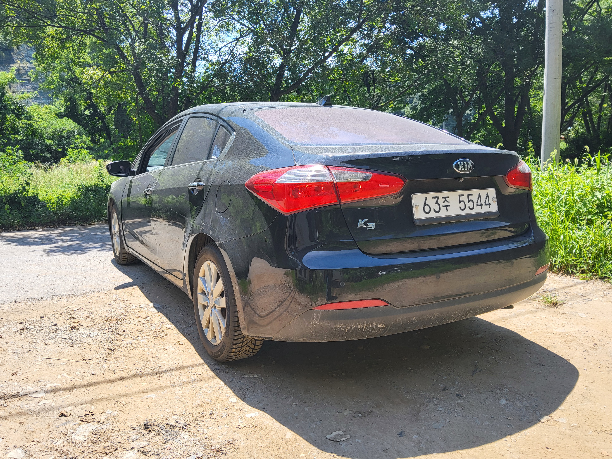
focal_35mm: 27
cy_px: 221
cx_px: 296
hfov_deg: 65.3
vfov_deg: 51.3
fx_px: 477
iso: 12
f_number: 1.8
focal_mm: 3.98
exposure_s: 1/325
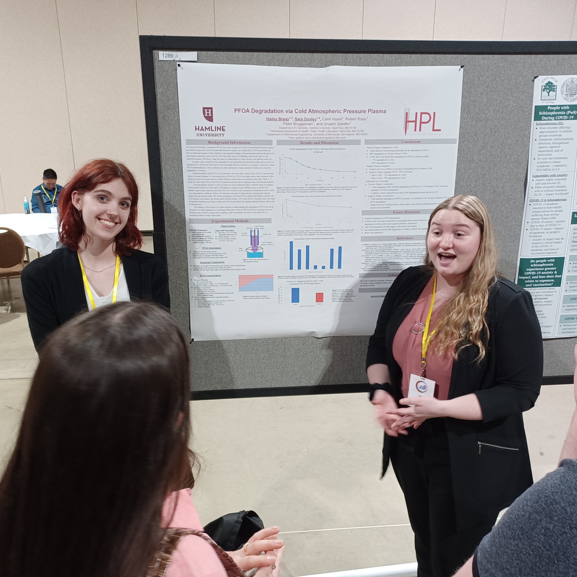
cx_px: 277
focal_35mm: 30
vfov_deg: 54.0
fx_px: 566
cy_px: 293
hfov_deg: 54.0
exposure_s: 1/24
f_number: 1.8
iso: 320
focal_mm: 4.6
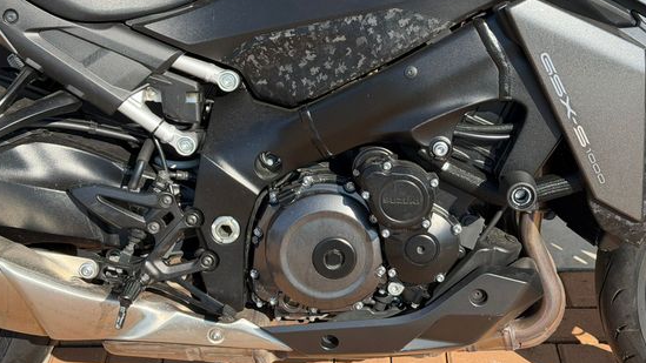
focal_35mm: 61
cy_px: 132
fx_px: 1045
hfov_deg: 34.3
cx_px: 365
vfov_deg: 19.7
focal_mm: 6.76
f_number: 1.78
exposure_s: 1/3226
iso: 100
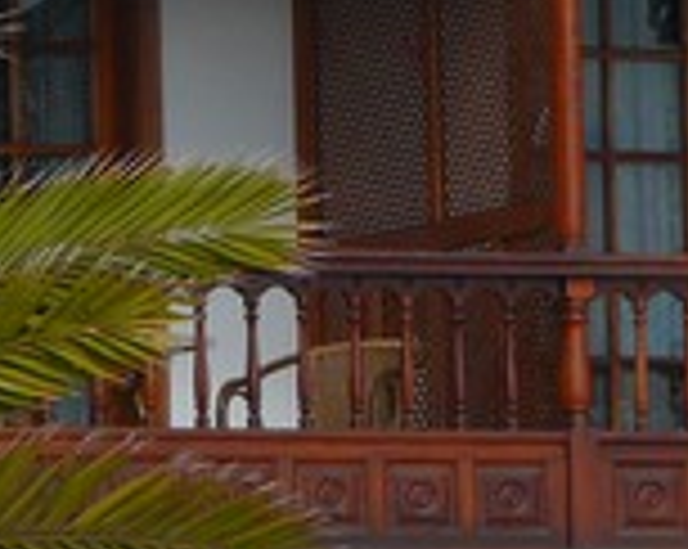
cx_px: 805
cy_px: -572
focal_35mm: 1185
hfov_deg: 1.6
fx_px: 24098
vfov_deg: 1.3
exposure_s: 1/250
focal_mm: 52.2
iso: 100
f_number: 4.5
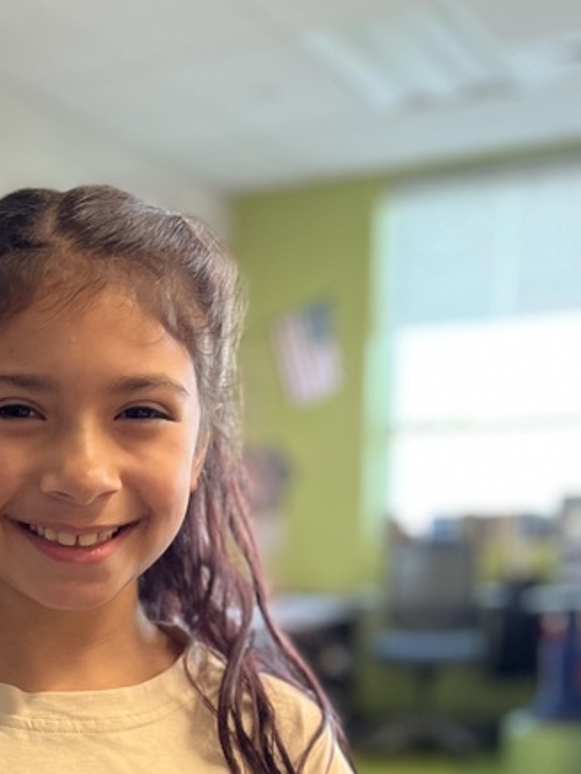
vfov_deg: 28.7
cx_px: 23
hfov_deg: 23.2
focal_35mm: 61
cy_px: 857
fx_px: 1365
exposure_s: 1/50
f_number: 1.6
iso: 125
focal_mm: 5.1
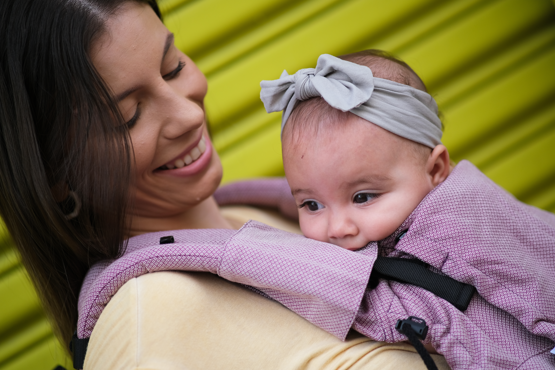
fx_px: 1973
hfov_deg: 16.0
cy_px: 185
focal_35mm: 128
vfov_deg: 10.7
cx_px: 278
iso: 250
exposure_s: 1/1000
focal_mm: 85
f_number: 1.8
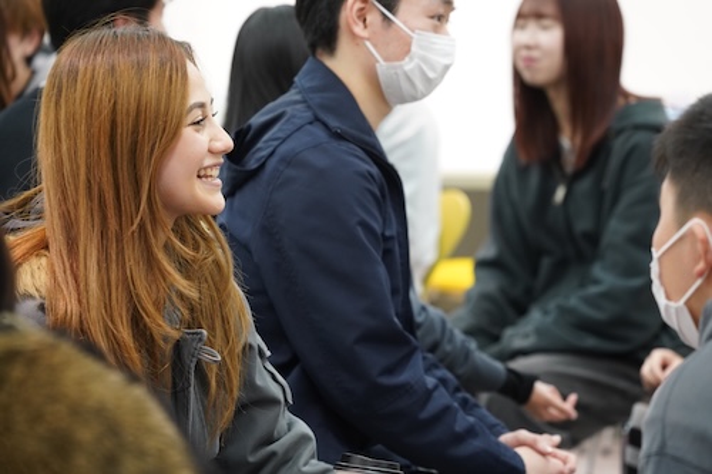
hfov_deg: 14.4
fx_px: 2827
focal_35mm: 143
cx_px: 356
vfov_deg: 9.6
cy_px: 237
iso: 3200
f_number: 5
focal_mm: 143
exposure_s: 1/160
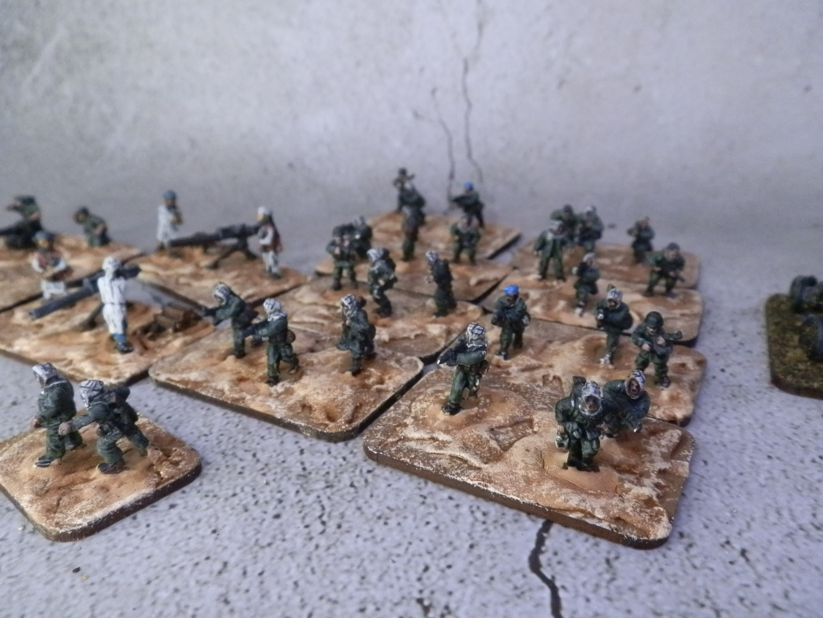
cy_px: 309
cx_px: 412
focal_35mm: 28
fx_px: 666
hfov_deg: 63.4
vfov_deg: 49.7
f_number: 3.1
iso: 400
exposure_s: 1/125
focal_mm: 5
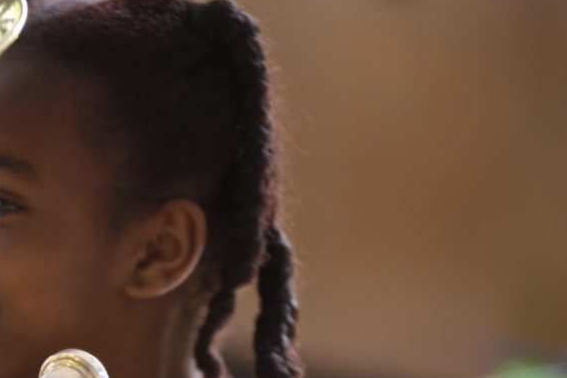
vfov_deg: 2.7
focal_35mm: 513
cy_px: 457
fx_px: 8081
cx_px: -64
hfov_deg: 4.0
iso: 400
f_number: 2.8
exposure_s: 1/250
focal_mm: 200
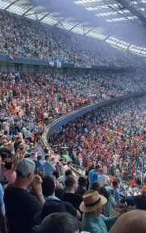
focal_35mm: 37
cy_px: 116
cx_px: 65
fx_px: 236
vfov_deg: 52.8
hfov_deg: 34.4
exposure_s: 1/373
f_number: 1.6
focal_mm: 4.2
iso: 32
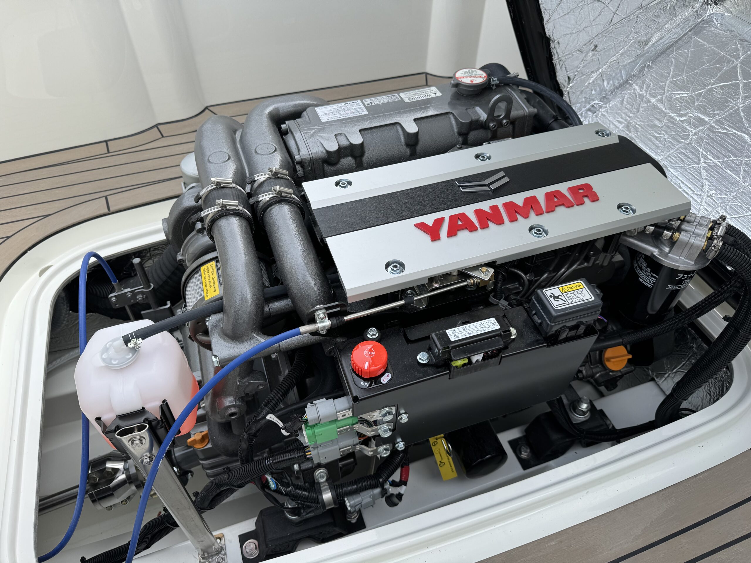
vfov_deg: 56.8
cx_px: 376
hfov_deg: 71.6
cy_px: 282
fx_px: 521
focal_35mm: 24
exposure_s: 1/925
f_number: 1.78
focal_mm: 6.86
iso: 80
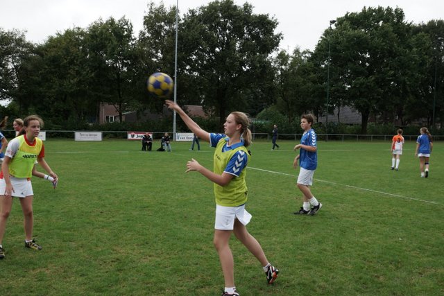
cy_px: 148
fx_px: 444
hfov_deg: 53.1
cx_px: 222
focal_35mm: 36
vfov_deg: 36.9
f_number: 4.5
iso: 100
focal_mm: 24
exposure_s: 1/250
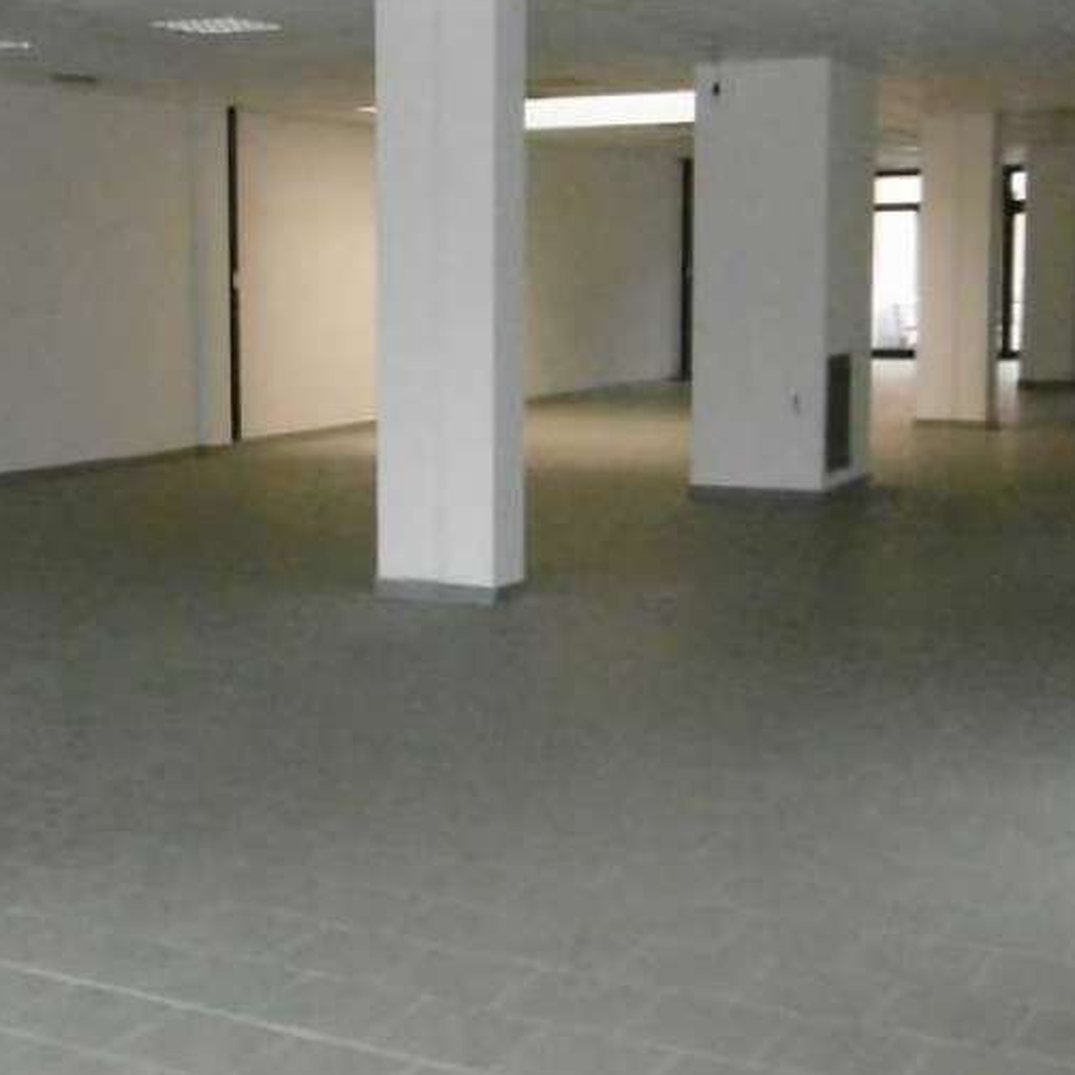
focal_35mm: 54
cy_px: 488
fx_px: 1897
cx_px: 404
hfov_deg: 31.5
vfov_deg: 31.6
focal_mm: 4.3
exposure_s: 1/60
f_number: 3.1
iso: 800
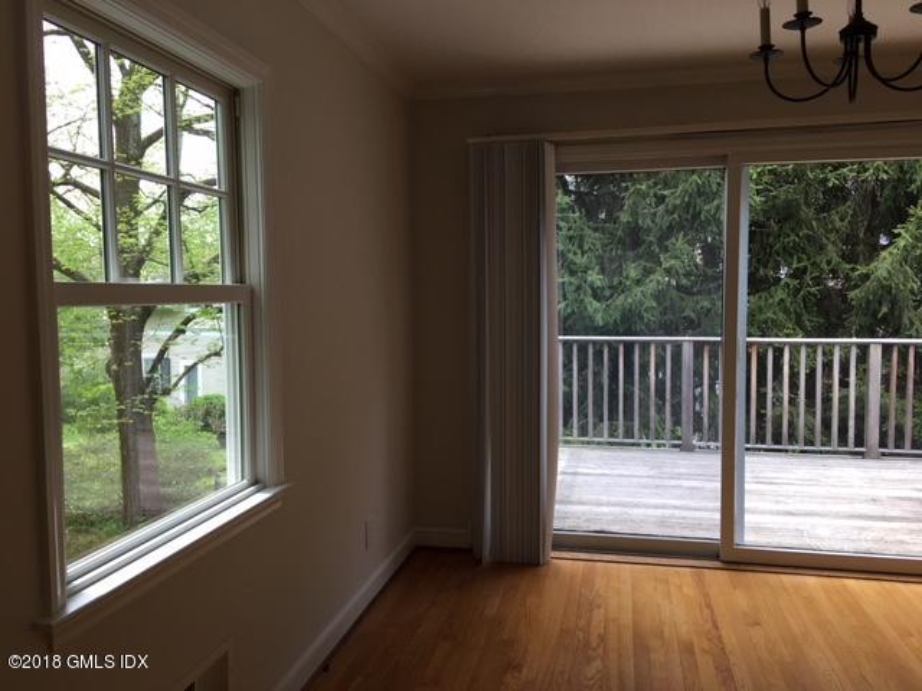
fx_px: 772
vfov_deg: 48.2
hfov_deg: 61.7
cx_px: 461
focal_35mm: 29
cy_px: 346
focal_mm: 4.15
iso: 25
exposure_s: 1/120
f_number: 2.2
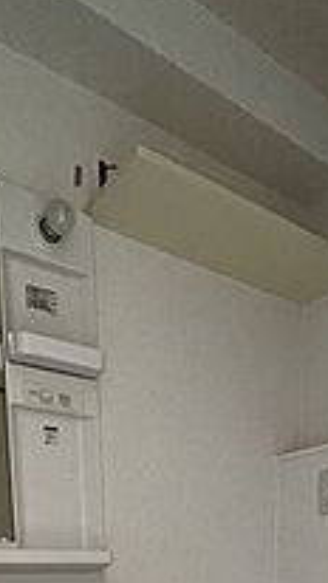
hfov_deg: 35.5
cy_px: 662
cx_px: 198
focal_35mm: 33
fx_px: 510
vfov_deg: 43.6
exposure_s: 1/60
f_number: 1.8
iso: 320
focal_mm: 1.57
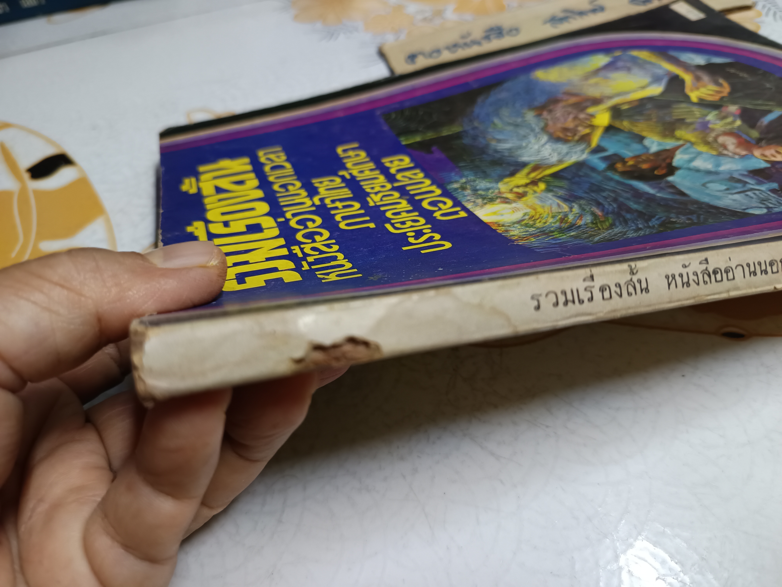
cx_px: 391
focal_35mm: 24
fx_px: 542
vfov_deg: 56.8
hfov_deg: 71.6
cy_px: 294
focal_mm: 5.31
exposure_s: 1/25
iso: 1085
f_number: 1.7
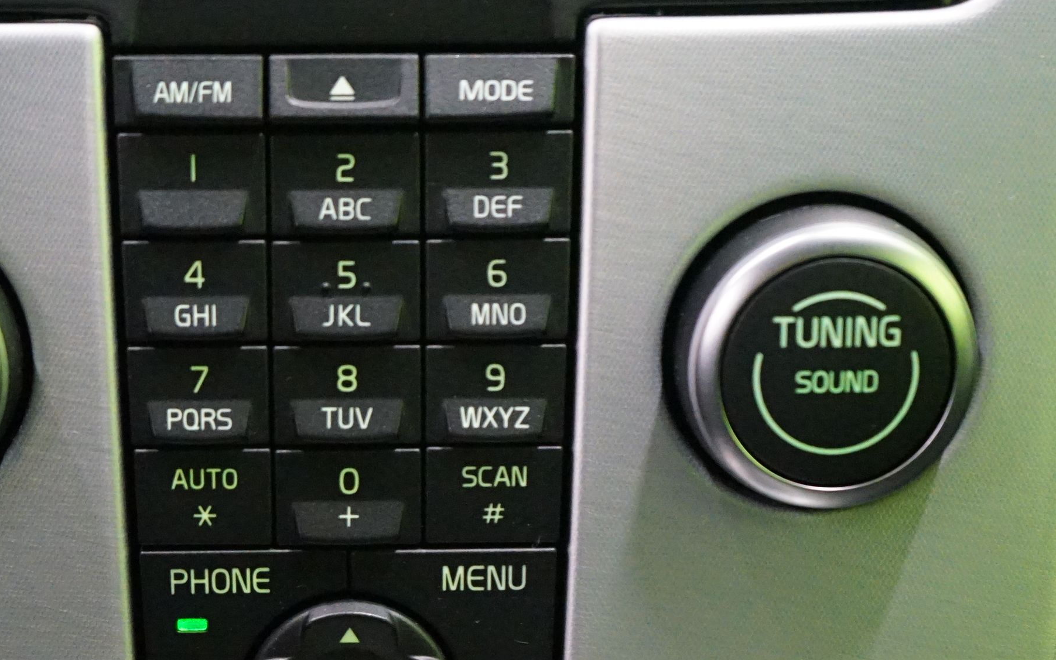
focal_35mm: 89
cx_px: 326
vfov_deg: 14.4
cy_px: 720
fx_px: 2561
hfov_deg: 23.2
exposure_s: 1/20
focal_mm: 40
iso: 6400
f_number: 4
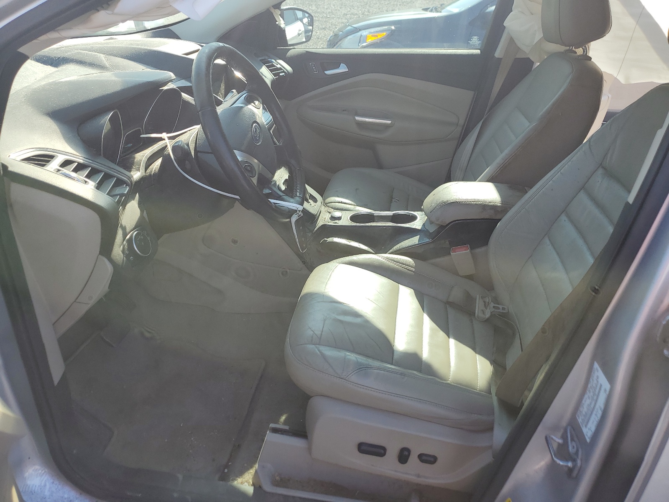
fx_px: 502
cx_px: 334
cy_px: 251
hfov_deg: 67.3
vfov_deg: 53.1
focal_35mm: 26
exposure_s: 1/625
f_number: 1.5
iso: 50
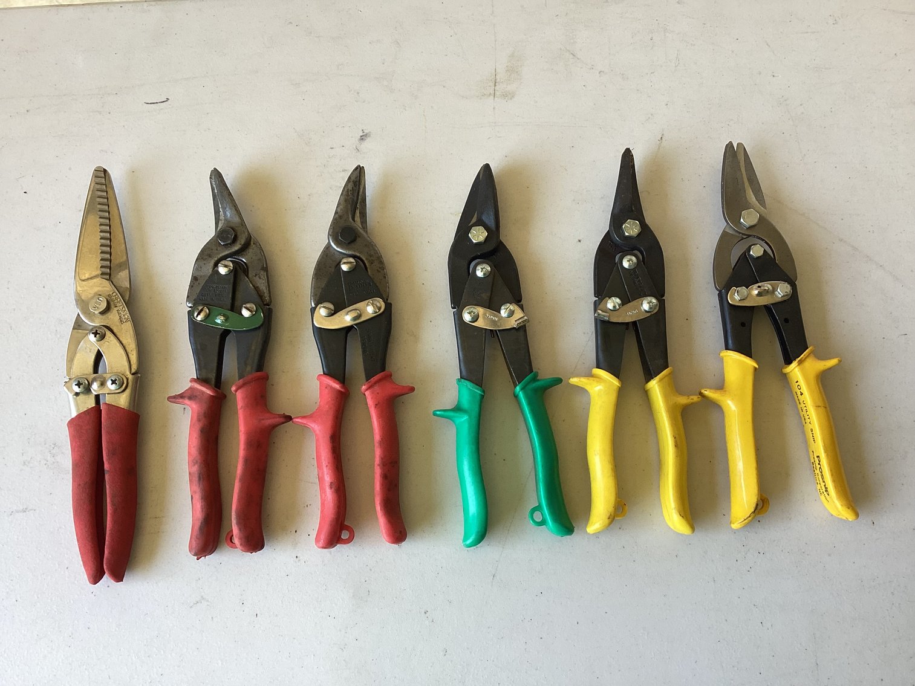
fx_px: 819
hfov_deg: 58.3
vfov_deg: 45.4
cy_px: 343
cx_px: 458
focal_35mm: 31
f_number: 2.4
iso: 64
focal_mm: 3.3
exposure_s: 1/60
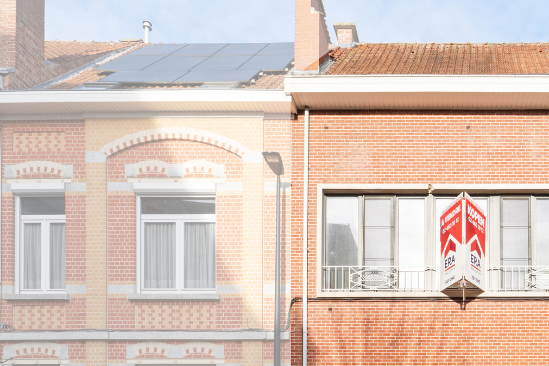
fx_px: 579
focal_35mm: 38
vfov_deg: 34.9
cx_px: 453
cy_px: 220
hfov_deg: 47.4
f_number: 11
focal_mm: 16
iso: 250
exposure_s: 1/250
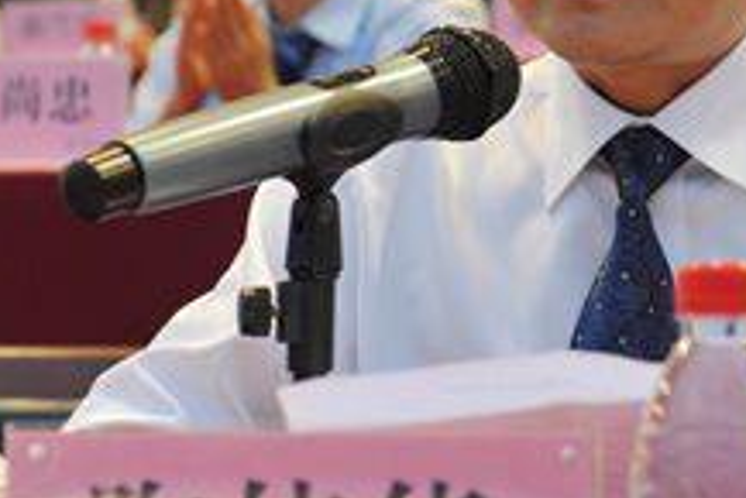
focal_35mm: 138
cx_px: 605
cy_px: 36
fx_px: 2861
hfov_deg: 14.8
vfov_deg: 9.9
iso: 640
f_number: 4
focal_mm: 50
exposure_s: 1/60
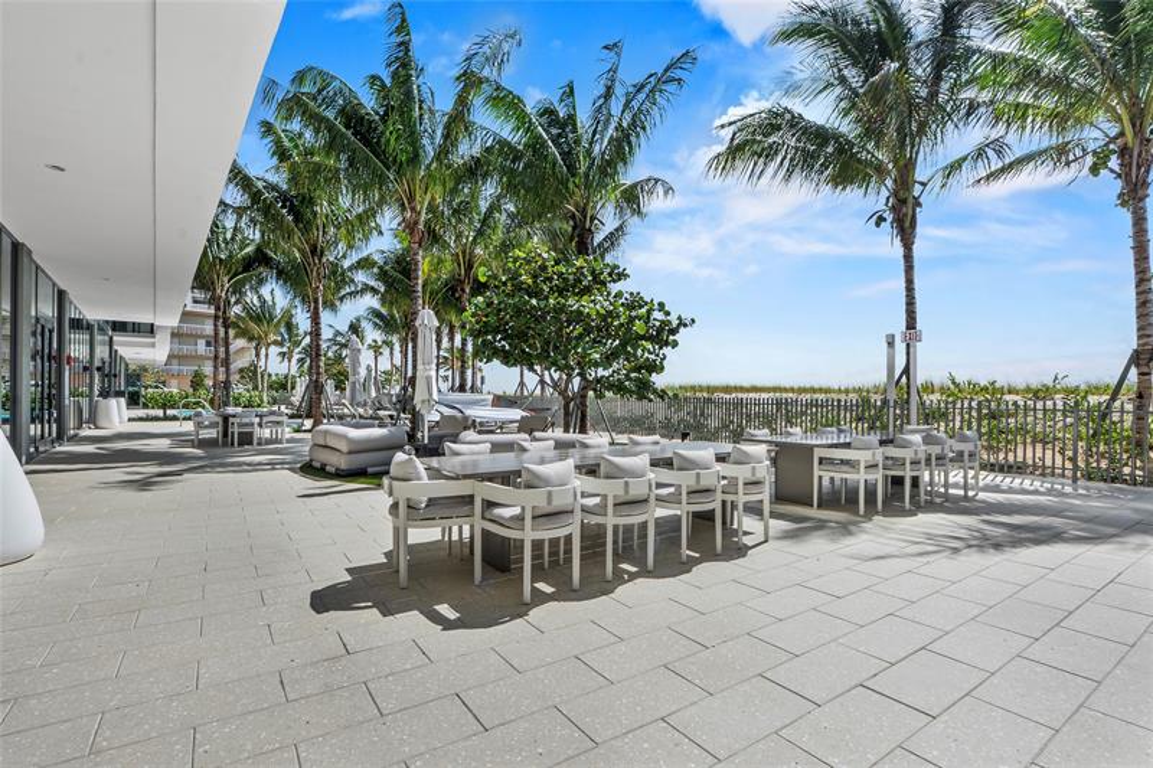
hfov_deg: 93.3
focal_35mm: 17
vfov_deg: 70.4
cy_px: 384
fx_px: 544
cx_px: 576
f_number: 14
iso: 100
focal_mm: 11.5
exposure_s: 1/500
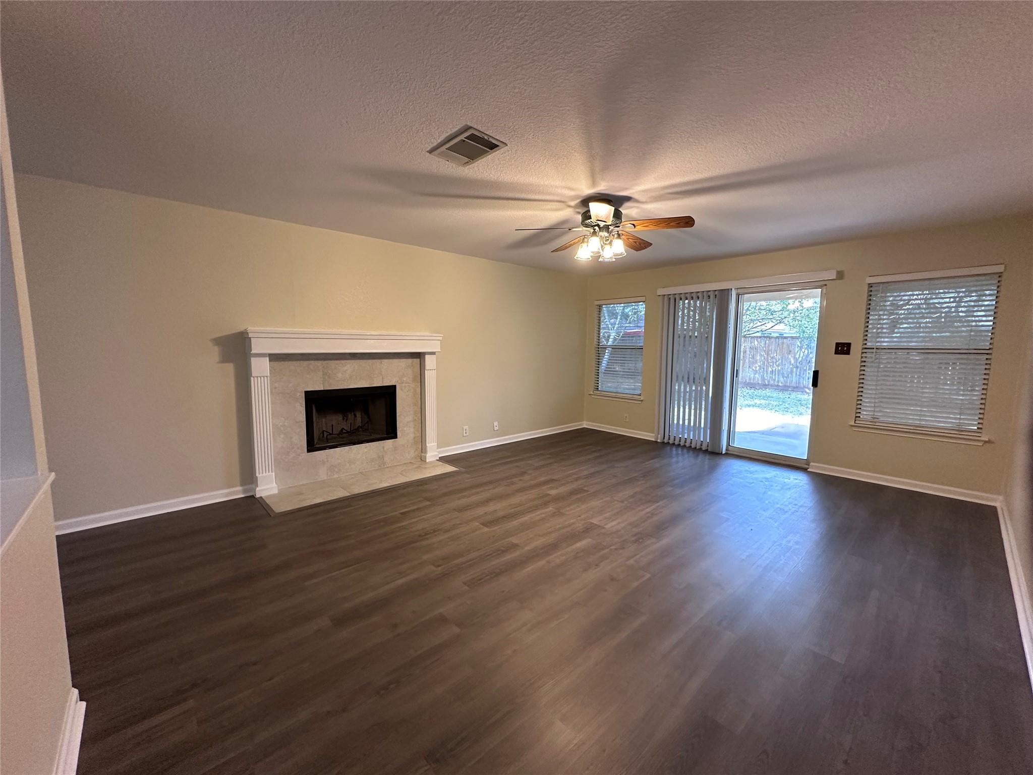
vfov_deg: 85.7
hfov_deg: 102.1
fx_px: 418
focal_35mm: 14
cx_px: 516
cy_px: 388
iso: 250
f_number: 2.2
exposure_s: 1/60
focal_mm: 2.22
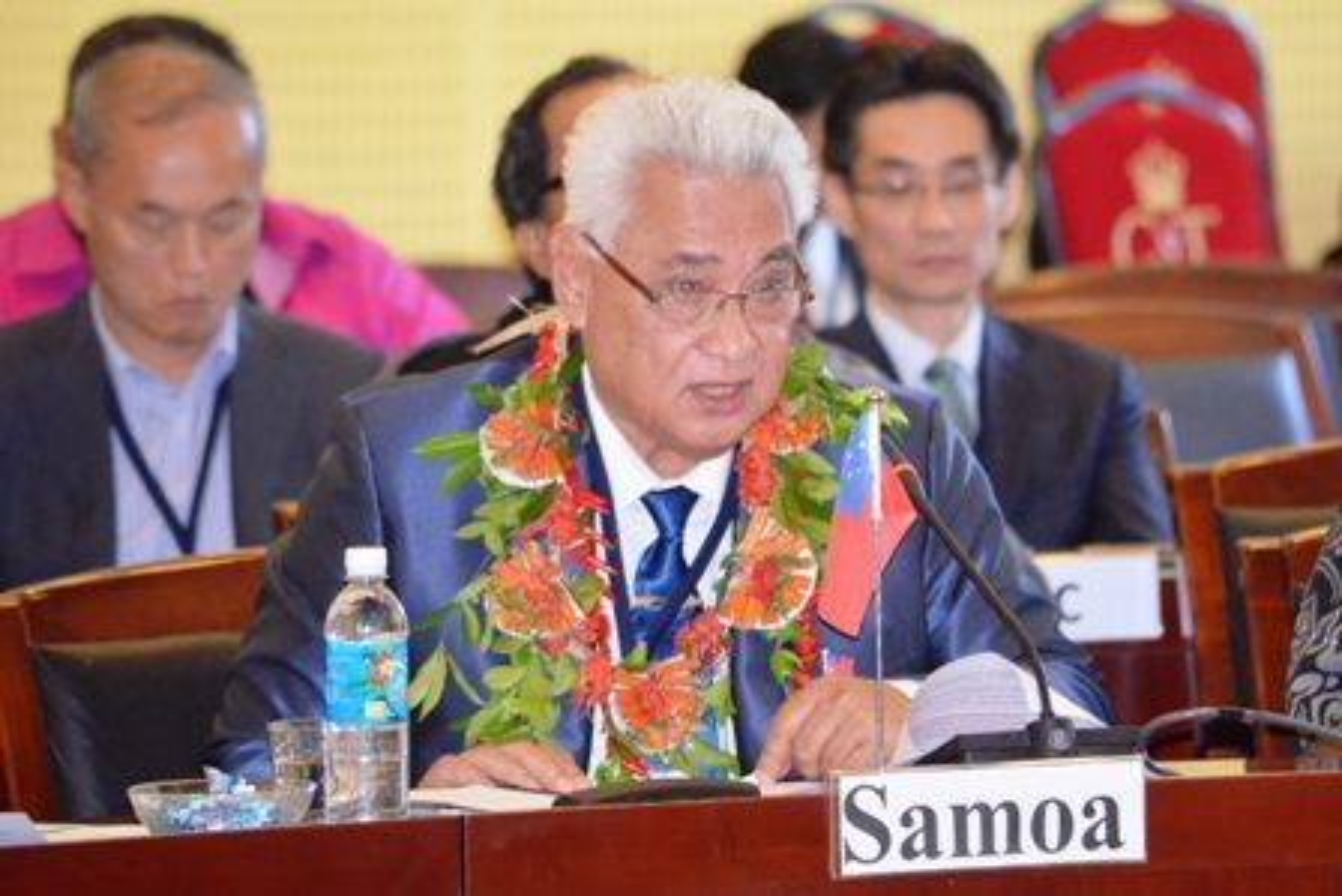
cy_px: 448
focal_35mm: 292
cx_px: 671
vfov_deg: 4.7
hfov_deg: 7.0
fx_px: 10907
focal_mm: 195
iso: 3200
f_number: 5
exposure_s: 1/60
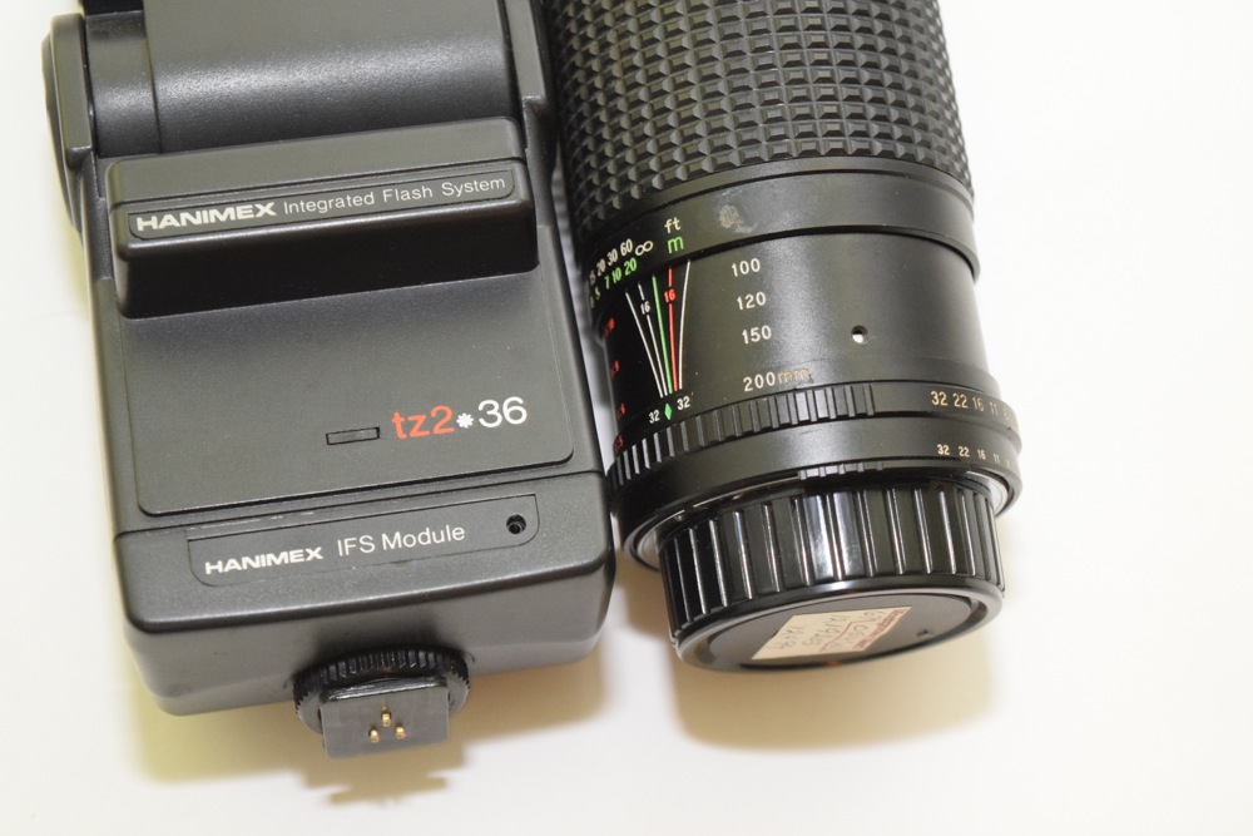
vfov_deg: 16.6
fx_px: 2872
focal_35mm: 82
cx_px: 626
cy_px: 418
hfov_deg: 24.6
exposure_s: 1/60
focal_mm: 55
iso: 3200
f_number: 5.6
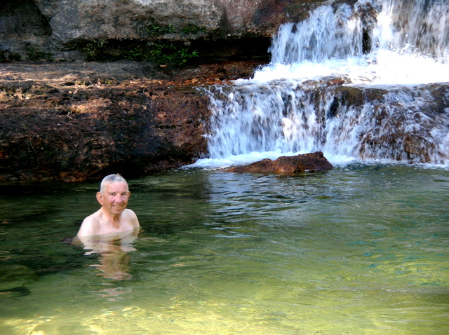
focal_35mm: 141
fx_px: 1826
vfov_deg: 10.5
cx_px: 224
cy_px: 168
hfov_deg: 14.0
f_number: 3.7
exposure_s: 1/60.3
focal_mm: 23.3
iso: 50
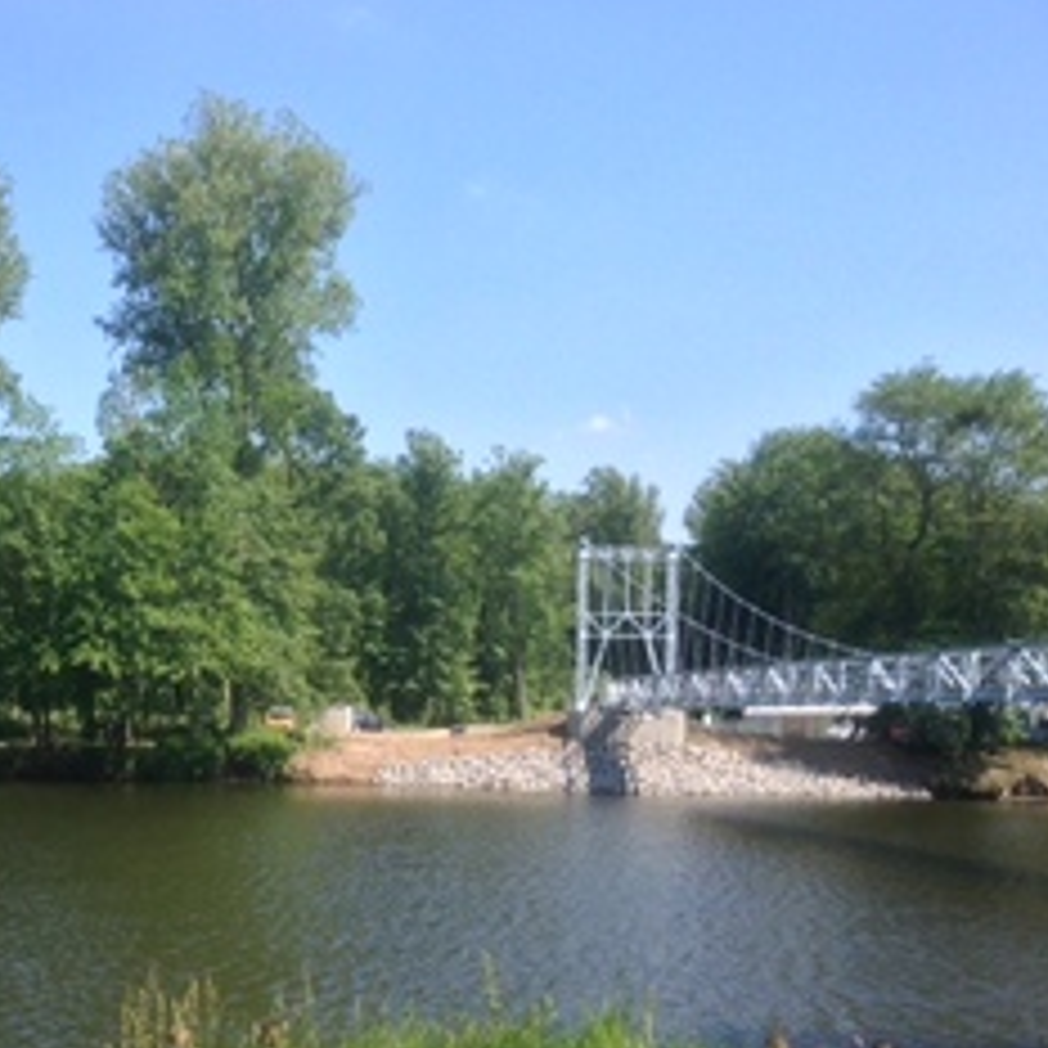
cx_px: 202
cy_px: 652
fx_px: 1713
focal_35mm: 50
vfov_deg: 33.9
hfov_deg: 33.0
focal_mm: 4.12
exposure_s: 1/919
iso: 50
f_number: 2.4
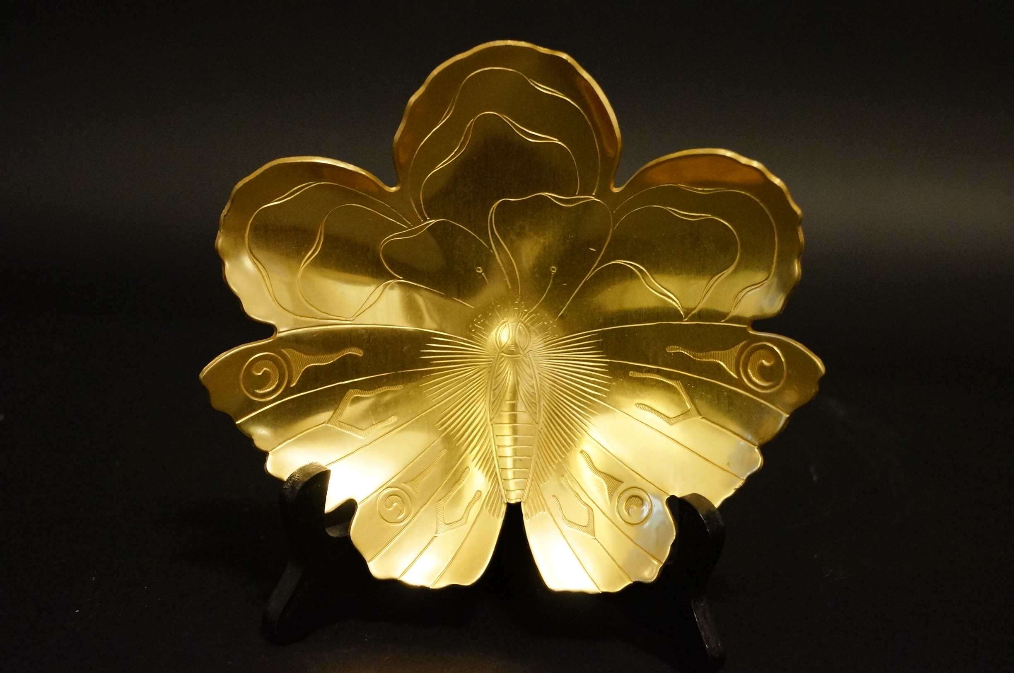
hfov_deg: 37.9
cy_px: 336
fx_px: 1476
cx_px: 507
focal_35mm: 52
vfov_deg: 25.7
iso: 3200
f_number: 5
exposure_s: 1/60
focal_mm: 35
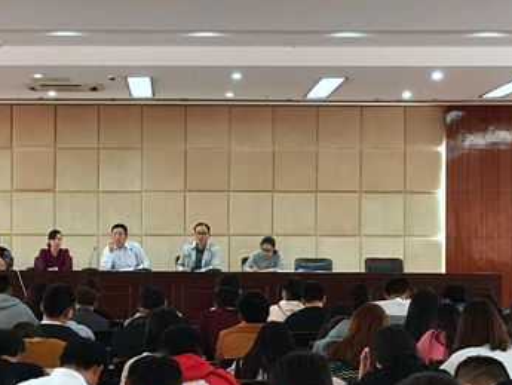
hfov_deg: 19.7
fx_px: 1465
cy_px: 238
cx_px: 147
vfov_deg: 14.9
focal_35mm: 99
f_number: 2.8
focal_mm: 6.6
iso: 400
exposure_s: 1/50
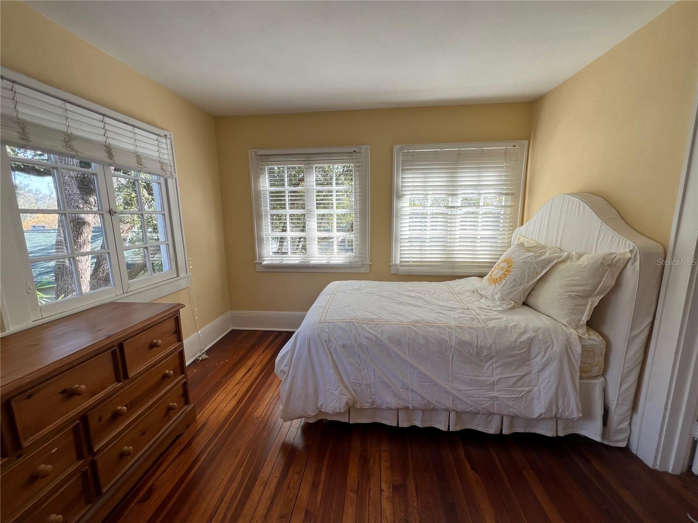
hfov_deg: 106.2
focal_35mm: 13
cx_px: 349
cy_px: 262
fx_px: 262
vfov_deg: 89.9
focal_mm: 1.57
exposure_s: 1/145
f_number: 1.8
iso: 32
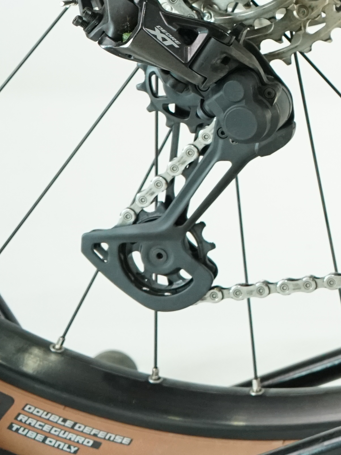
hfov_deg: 10.9
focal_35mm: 119
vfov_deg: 16.1
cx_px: 774
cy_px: -35
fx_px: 1563
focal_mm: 33
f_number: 5.6
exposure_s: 1/200
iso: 2500
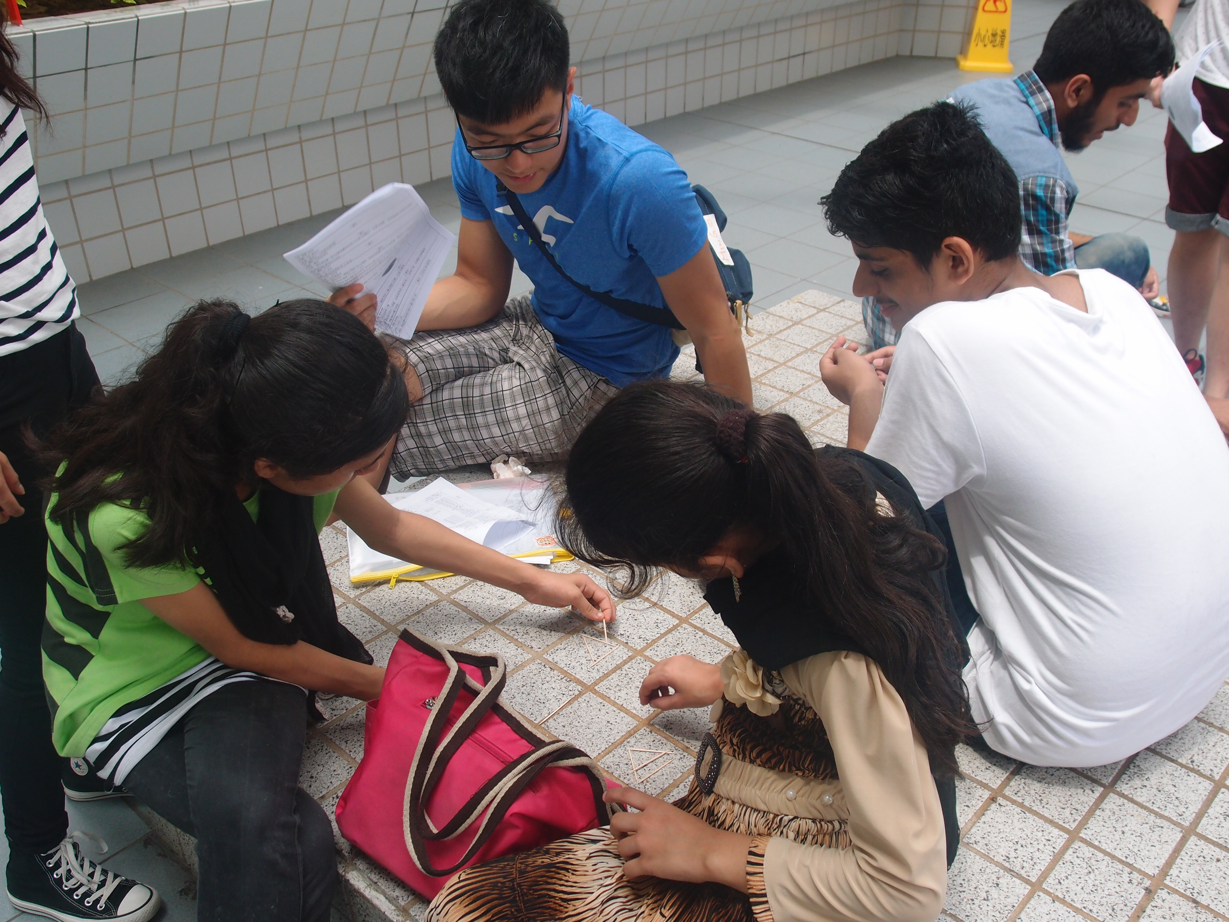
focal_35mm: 32
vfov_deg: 44.2
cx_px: 614
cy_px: 461
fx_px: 1136
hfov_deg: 56.8
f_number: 2.5
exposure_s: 1/320
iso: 100
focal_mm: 6.87
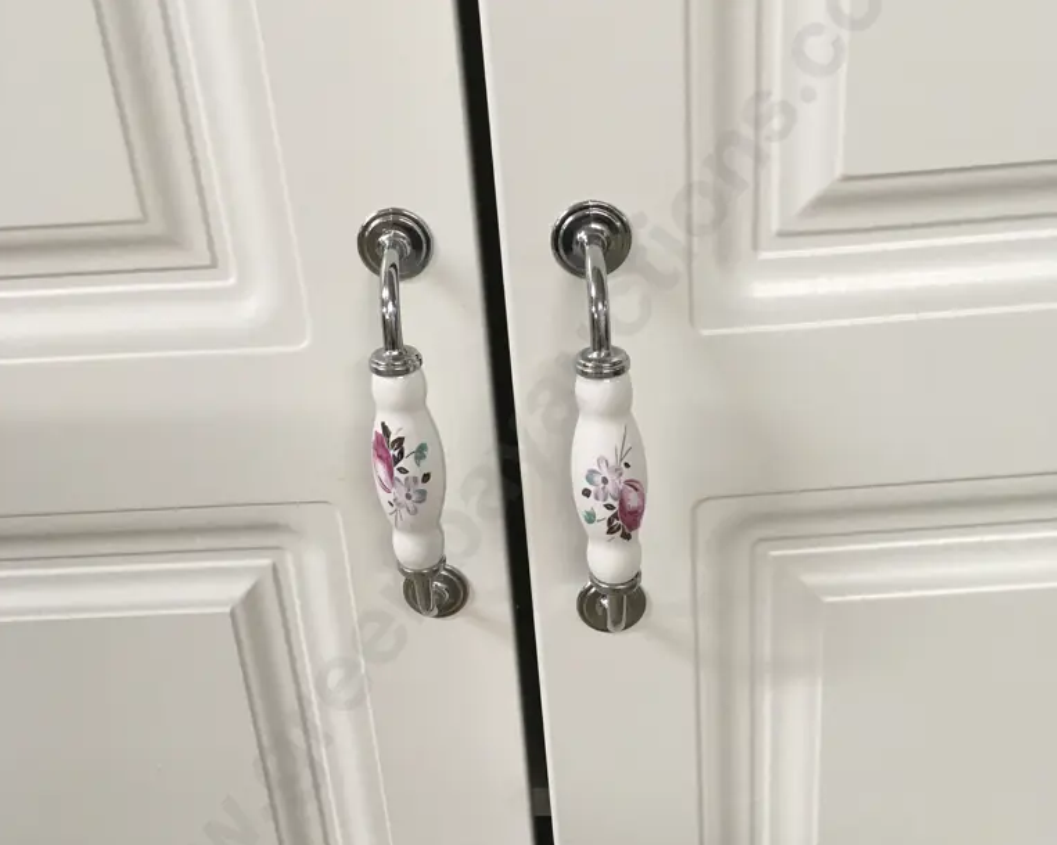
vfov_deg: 39.1
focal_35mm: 38
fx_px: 1188
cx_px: 526
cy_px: 438
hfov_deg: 47.9
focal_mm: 4.15
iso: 50
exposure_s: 1/33
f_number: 2.2
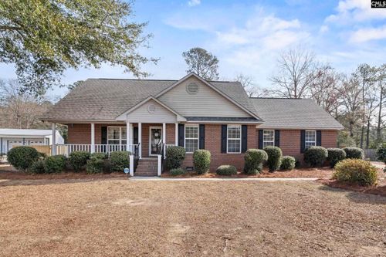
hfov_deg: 95.0
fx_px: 177
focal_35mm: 16
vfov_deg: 72.0
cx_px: 193
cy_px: 128
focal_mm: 11
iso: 250
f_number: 6.3
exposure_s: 1/200
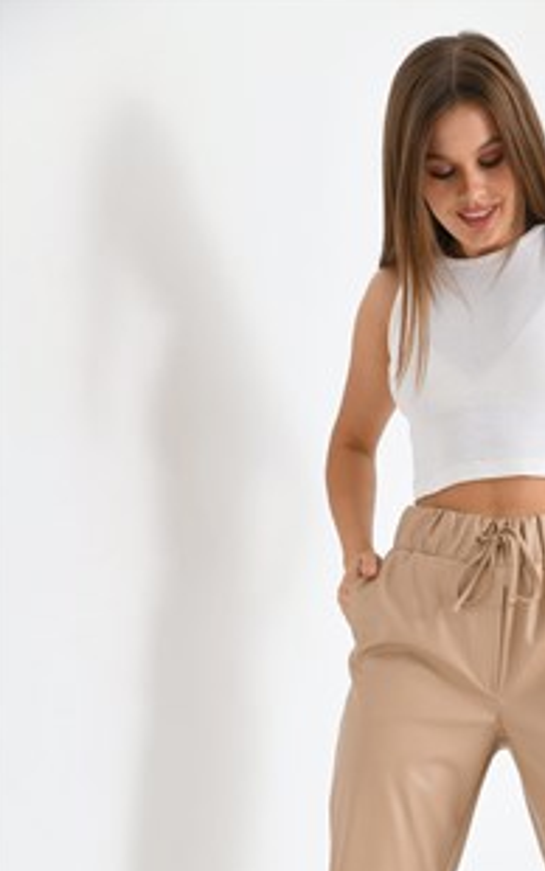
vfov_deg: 19.8
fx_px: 2446
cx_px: 520
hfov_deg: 12.6
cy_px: 787
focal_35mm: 103
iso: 100
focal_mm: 55
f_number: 5.6
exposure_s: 1/125
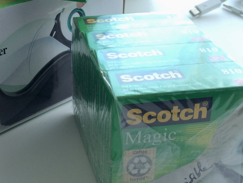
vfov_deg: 21.7
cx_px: 95
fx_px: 470
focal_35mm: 67
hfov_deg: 28.9
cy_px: 36
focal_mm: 4.12
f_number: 2.2
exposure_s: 1/60
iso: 40
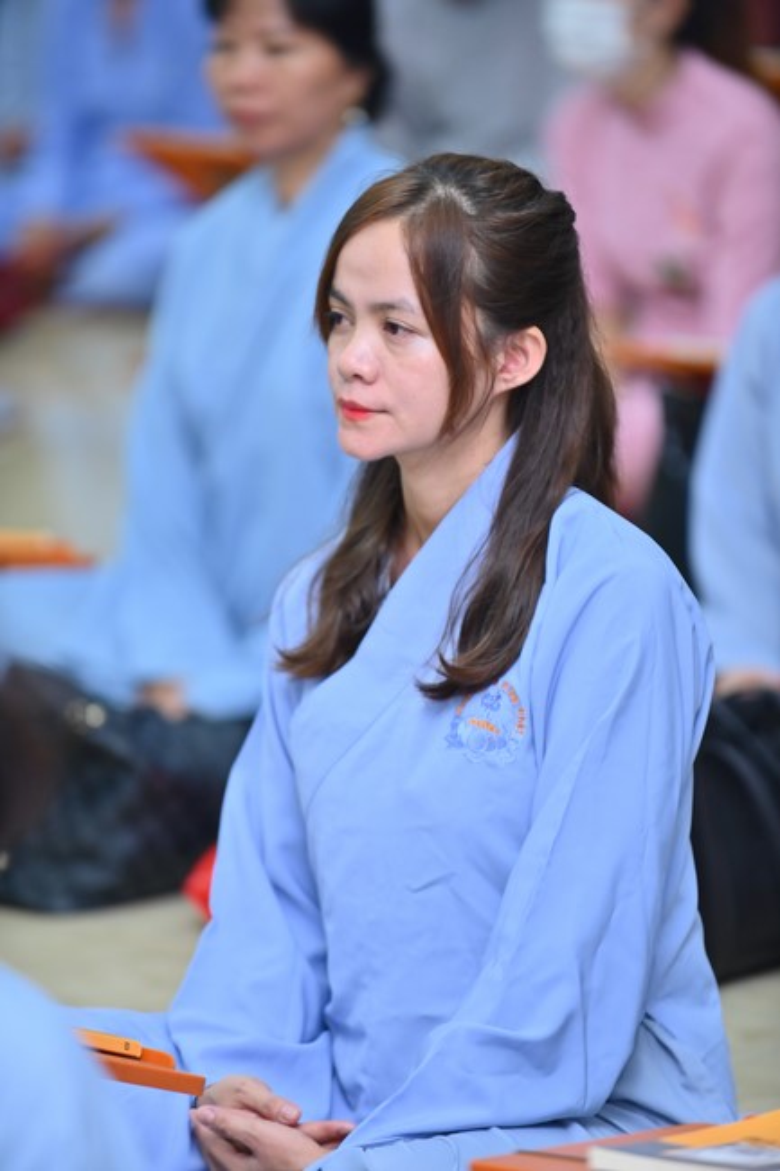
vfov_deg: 10.3
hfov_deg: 6.9
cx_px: 390
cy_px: 586
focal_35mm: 200
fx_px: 6503
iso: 800
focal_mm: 200
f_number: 2.8
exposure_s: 1/125
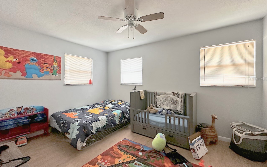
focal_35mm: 15
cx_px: 134
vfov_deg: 74.7
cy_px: 79
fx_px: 109
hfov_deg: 101.5
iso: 250
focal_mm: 2.22
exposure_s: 1/120
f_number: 2.2
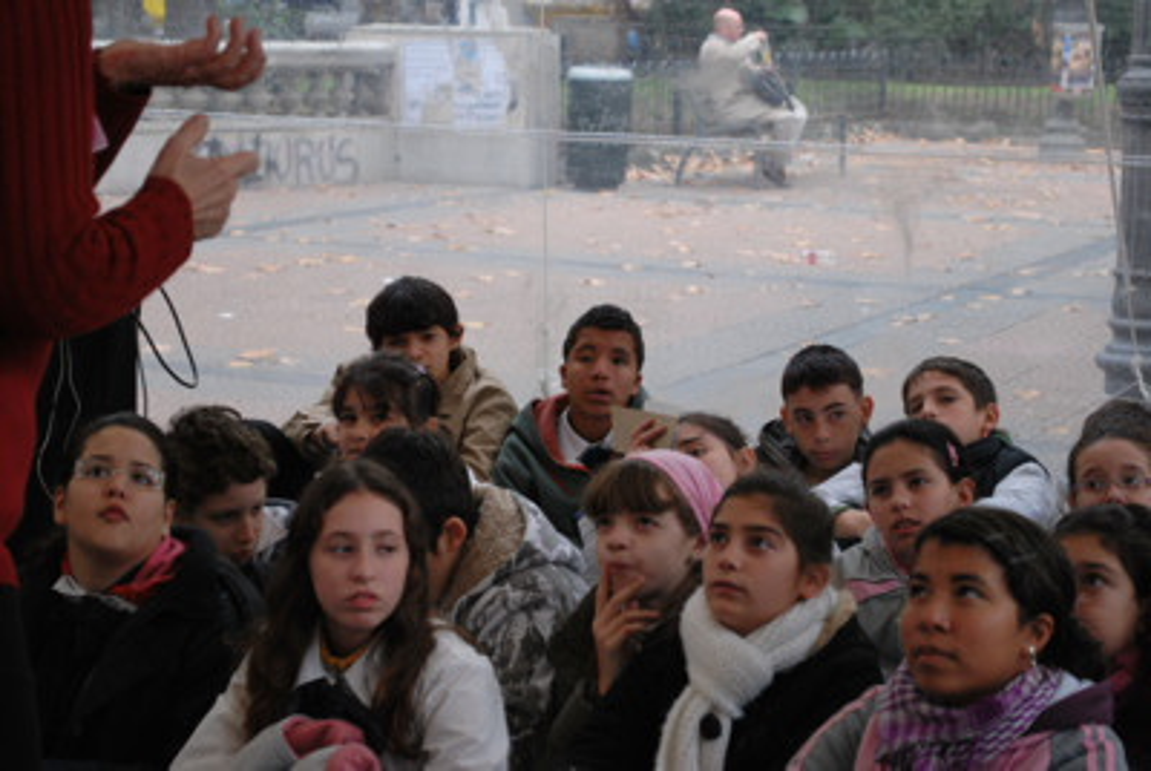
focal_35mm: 82
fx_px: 2642
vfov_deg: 16.6
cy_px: 386
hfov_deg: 24.6
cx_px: 576
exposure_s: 1/60
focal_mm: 55
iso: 400
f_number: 5.6
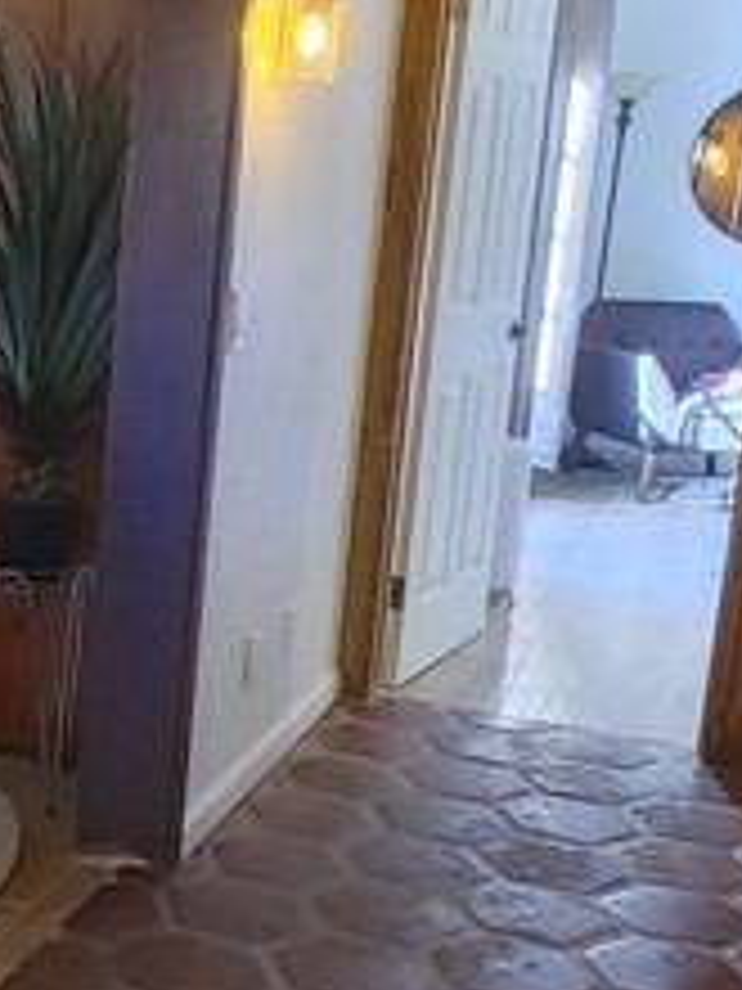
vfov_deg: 30.3
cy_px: 500
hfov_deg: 22.0
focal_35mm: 64
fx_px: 1829
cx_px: -27
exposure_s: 1/24
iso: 400
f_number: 1.9
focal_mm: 1.78
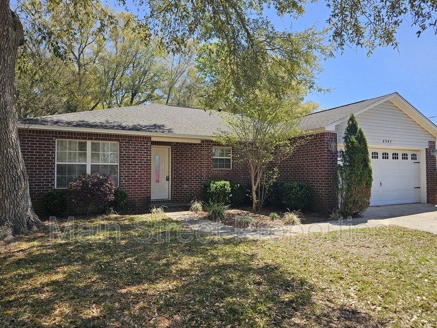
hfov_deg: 73.9
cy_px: 164
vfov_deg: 58.9
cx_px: 218
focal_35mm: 23
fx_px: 290
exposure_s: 1/380
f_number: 1.7
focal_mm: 6.3
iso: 10
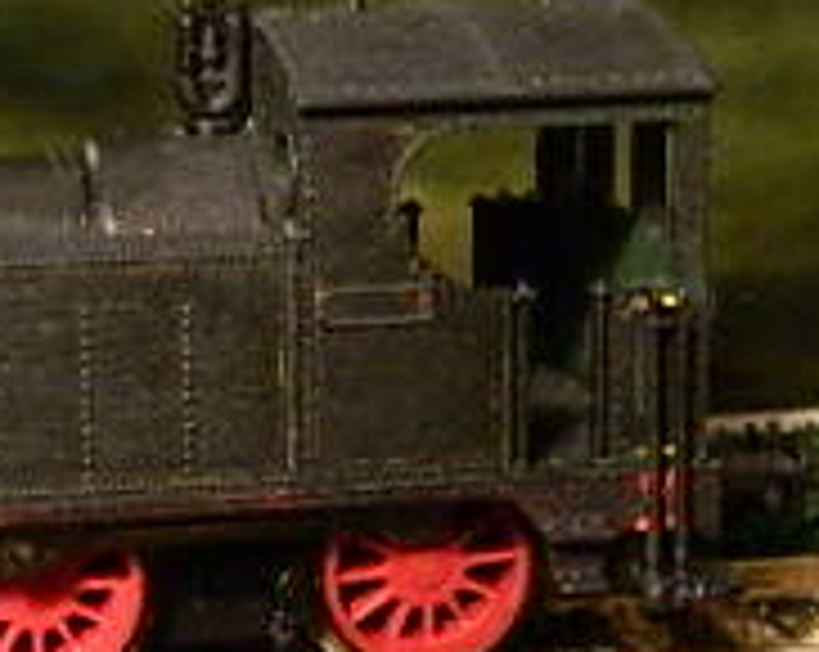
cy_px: 207
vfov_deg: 17.8
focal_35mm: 86
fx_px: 2081
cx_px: 189
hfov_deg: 22.0
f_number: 3.1
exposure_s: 1/20
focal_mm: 4.5
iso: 400
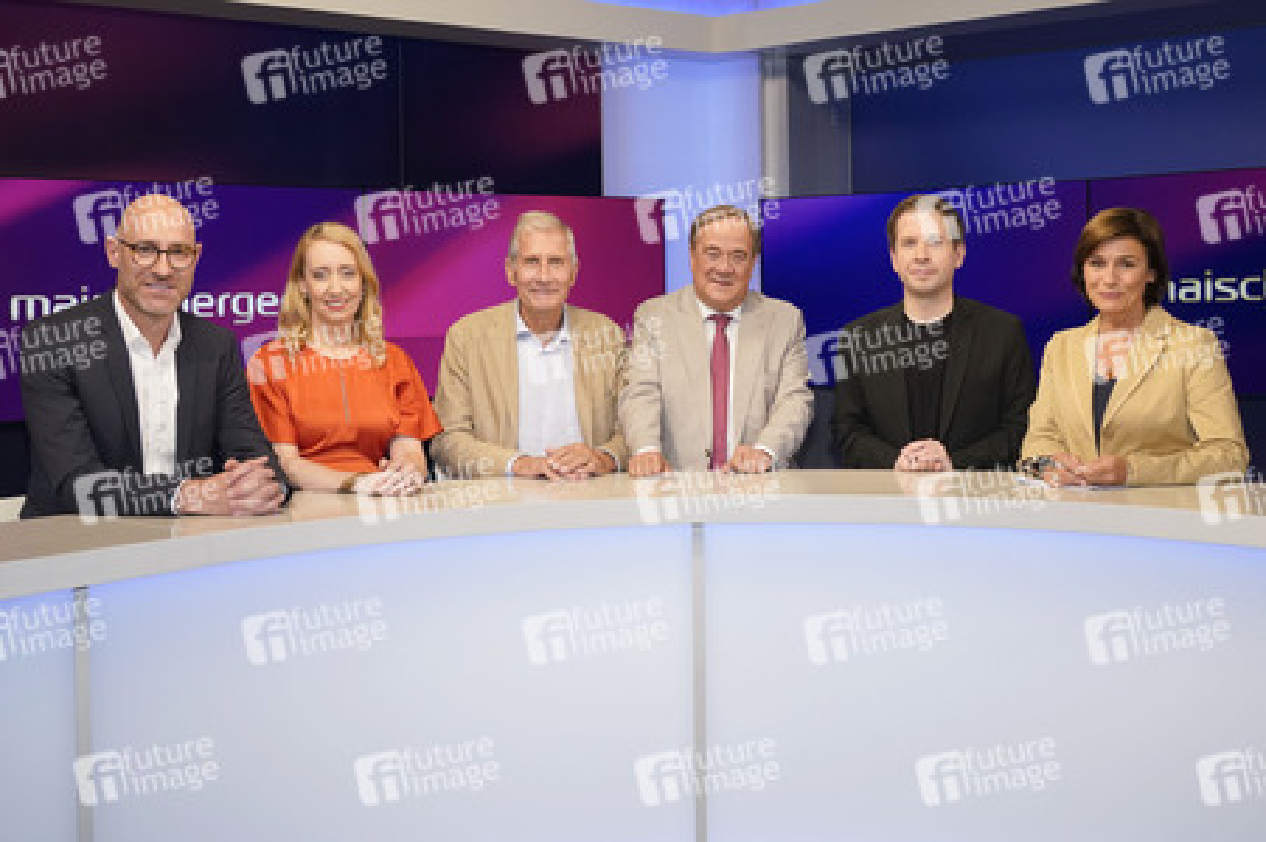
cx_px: 633
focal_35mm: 33
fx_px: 1160
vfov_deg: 39.9
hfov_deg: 57.3
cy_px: 421
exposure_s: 1/125
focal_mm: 33
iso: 2000
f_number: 5.6
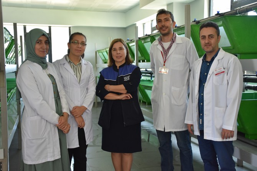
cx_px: 128
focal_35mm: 39
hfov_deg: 49.5
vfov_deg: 34.2
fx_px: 278
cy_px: 86
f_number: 4.5
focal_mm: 26
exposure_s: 1/80
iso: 800
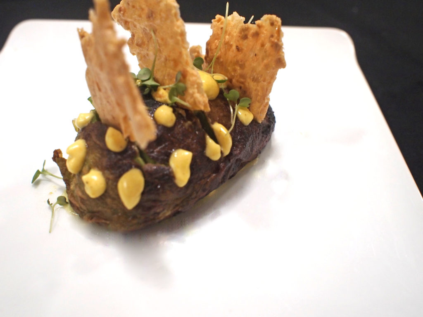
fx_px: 415
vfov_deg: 41.8
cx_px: 212
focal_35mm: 34
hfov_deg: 54.0
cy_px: 158
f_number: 4
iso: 800
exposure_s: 1/20
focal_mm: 17
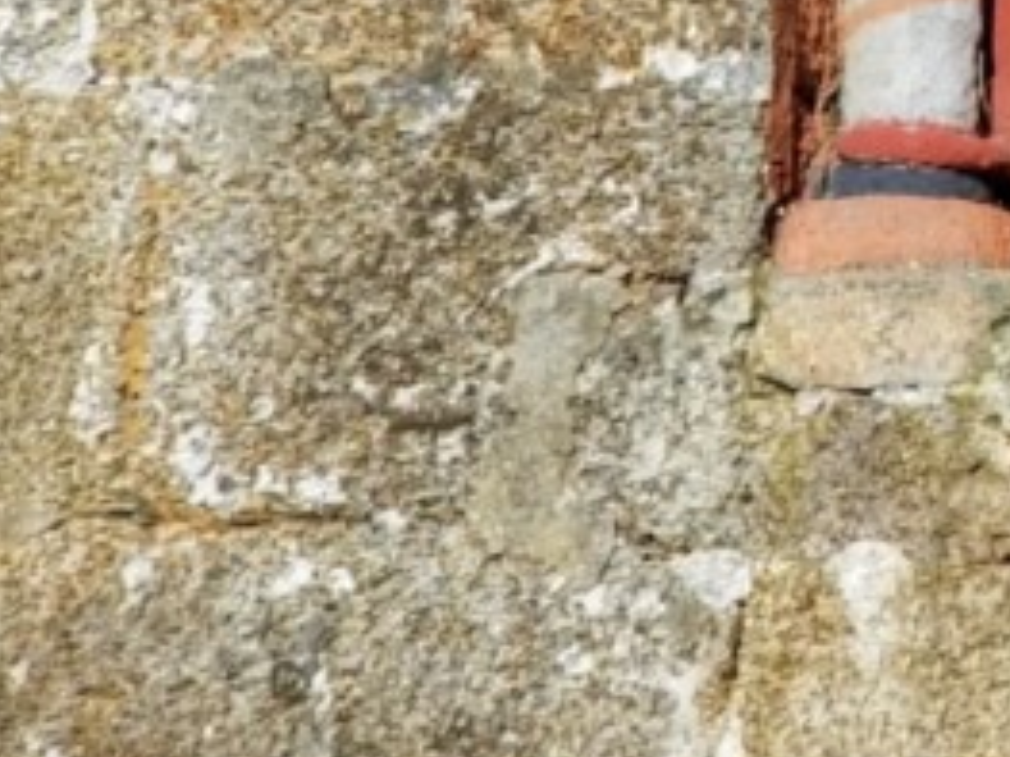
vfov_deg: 5.1
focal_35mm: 285
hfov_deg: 6.5
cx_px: 2688
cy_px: -799
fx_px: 8312
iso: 25
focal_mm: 6
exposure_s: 1/1060
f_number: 2.4
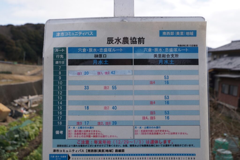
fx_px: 260
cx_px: 120
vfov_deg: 34.3
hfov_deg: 49.5
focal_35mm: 39
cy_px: 80
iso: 100
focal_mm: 26
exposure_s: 1/200
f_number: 7.1
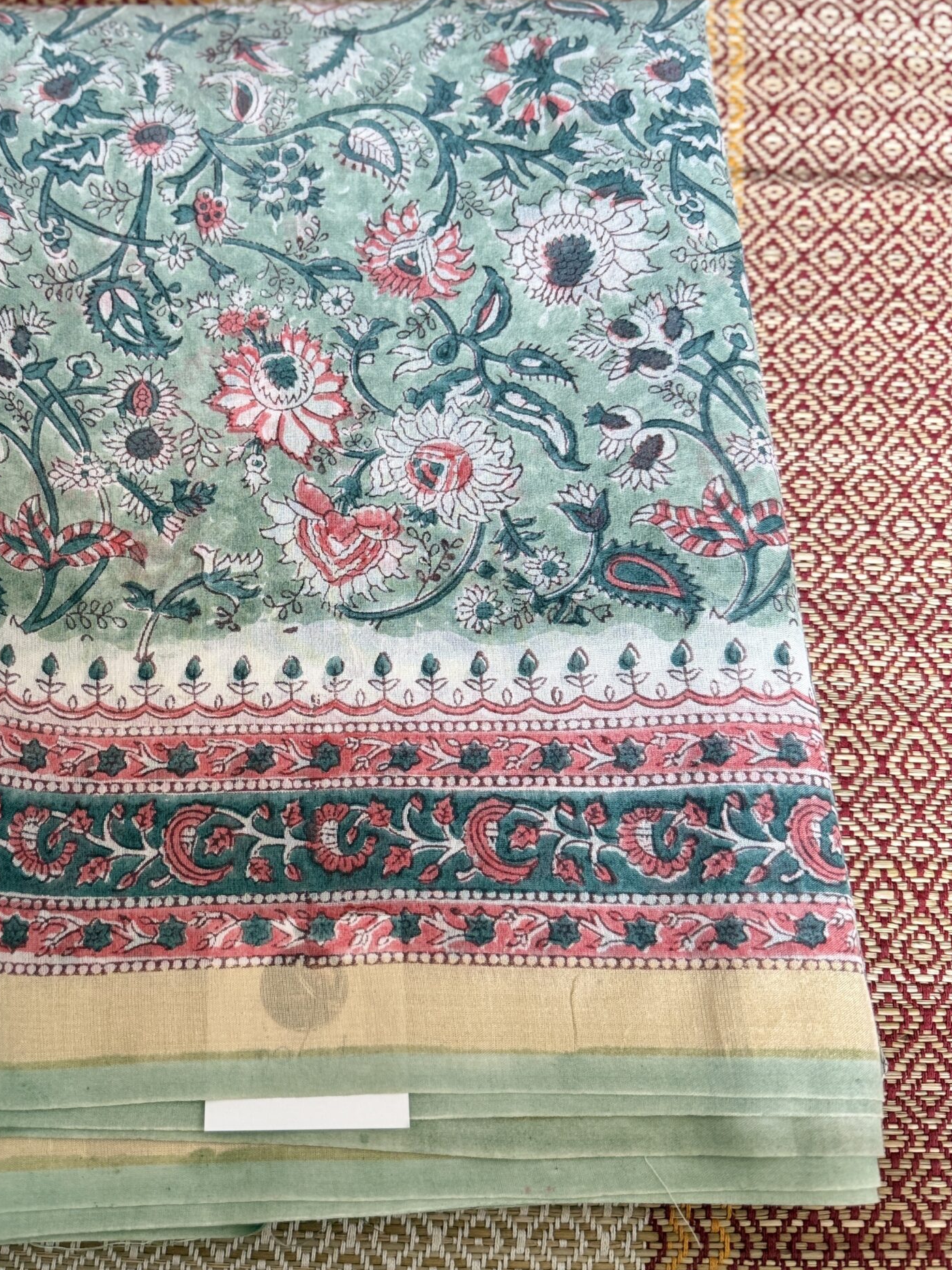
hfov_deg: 42.2
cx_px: 299
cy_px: 606
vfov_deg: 55.3
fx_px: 1210
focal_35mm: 33
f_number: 1.78
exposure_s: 1/121
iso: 200
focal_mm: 6.76
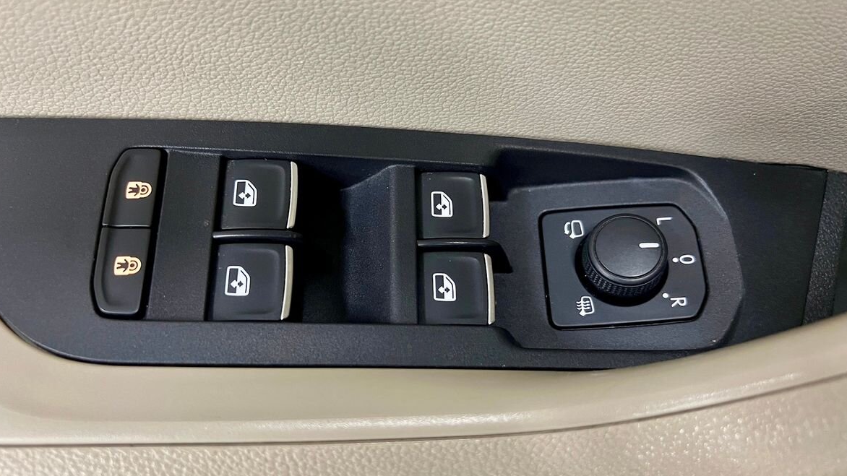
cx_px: 424
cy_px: 251
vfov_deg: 40.2
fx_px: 651
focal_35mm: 29
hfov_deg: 66.1
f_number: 1.5
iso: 400
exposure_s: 1/50
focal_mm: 5.7
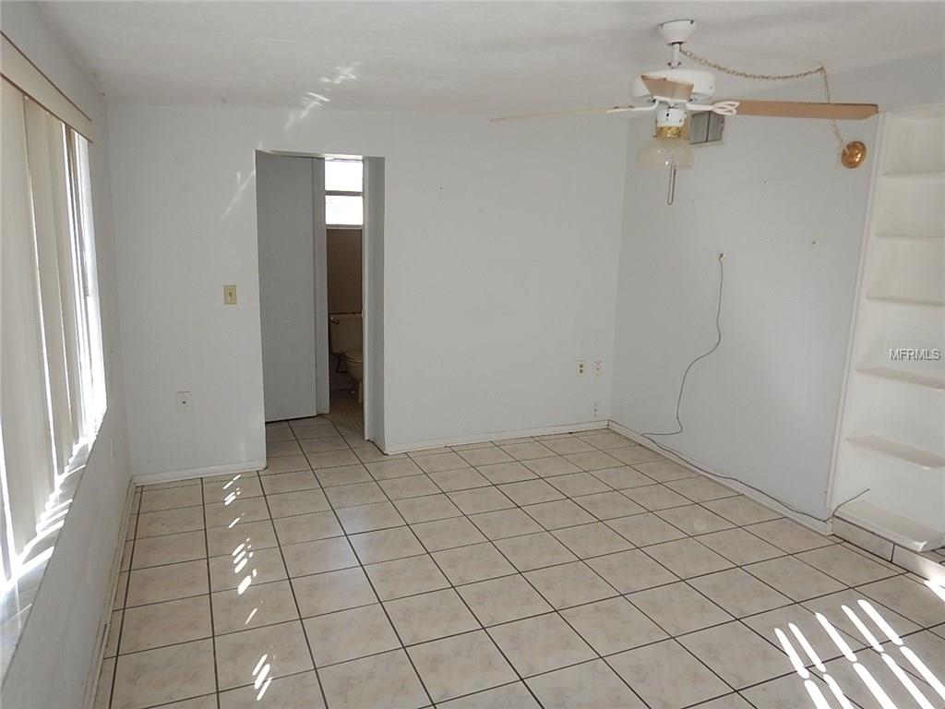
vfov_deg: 56.8
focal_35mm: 24
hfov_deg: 71.6
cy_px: 354
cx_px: 472
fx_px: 655
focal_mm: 4.3
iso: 125
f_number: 2.8
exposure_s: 1/100
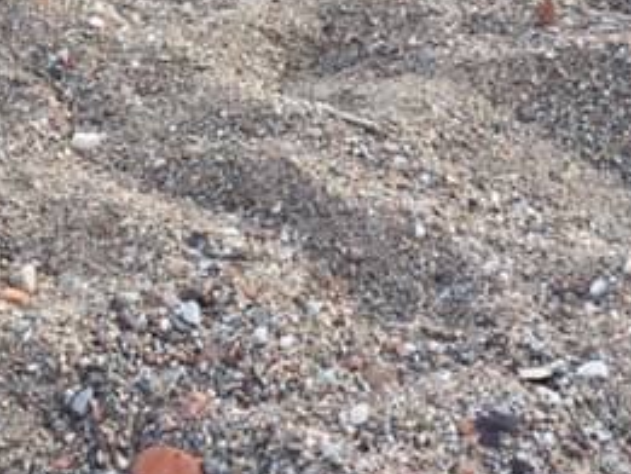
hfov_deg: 26.6
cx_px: 87
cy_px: -34
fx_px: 1295
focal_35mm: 71
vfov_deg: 19.9
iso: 32
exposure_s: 1/590
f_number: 2.2
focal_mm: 4.15
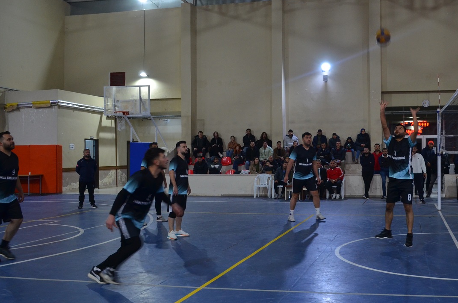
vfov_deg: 31.7
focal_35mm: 42
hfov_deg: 45.7
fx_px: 533
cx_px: 310
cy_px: 149
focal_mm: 20
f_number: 4
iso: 720
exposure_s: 1/60
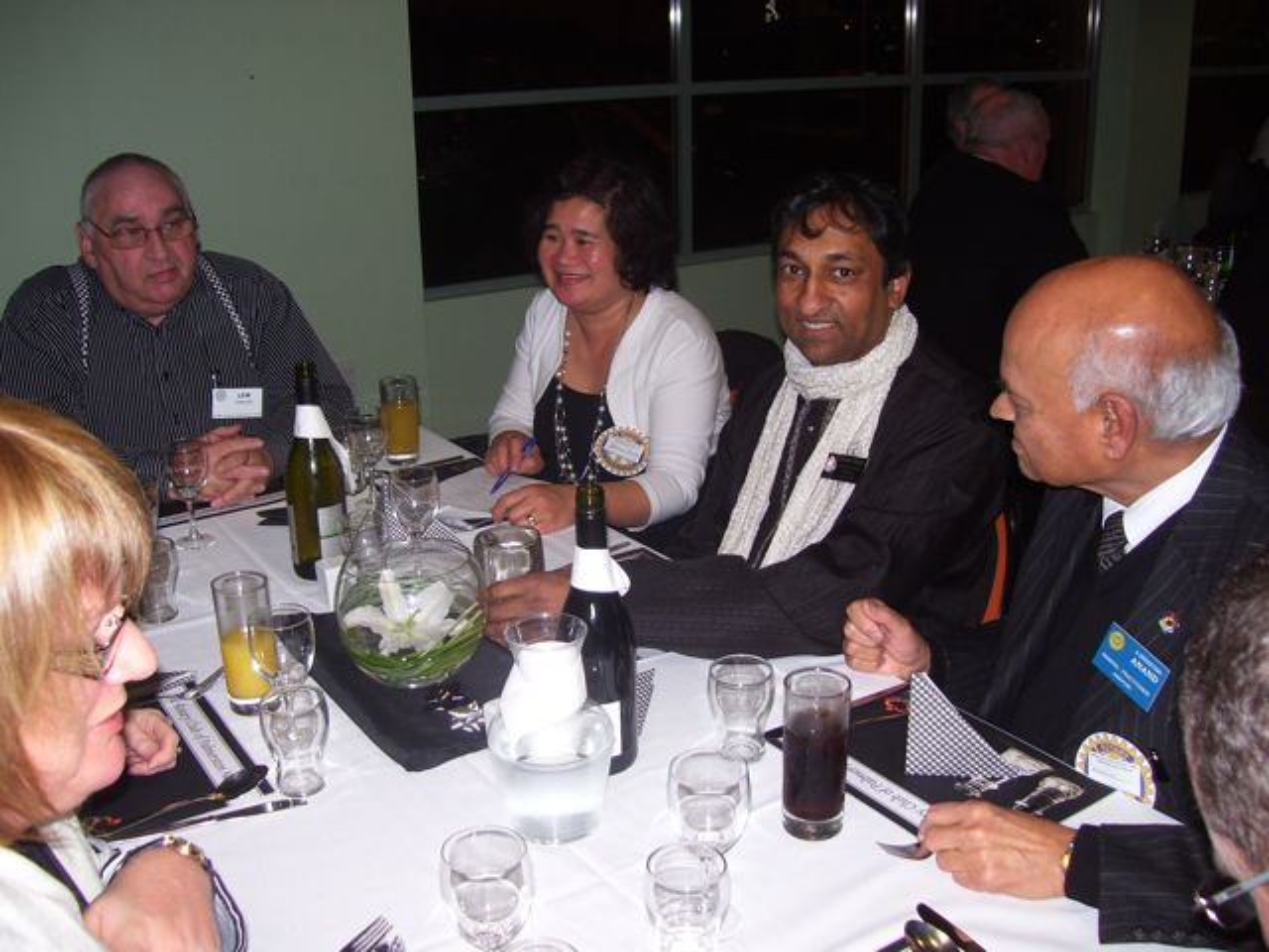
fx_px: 1320
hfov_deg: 51.4
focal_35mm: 36
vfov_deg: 39.7
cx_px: 634
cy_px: 476
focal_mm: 6
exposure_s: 1/60
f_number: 2.7
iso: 80
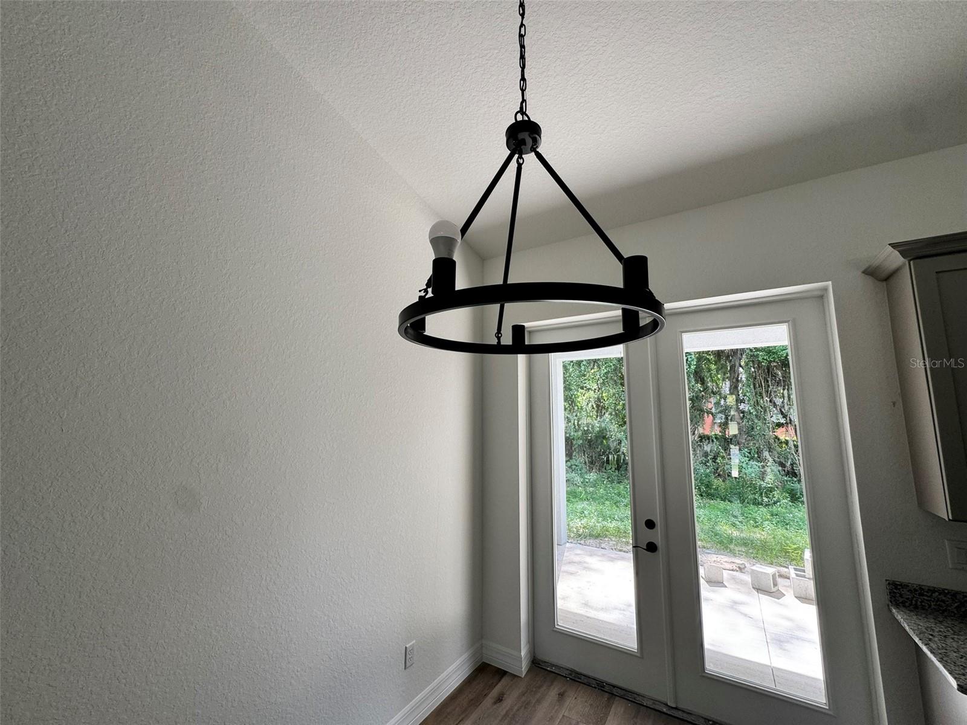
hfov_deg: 102.1
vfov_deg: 85.7
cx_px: 484
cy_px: 362
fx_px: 391
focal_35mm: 14
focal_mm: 2.22
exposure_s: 1/99
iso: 50
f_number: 2.2
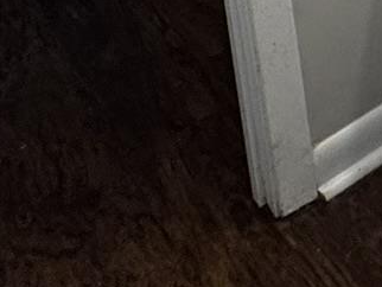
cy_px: -497
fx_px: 983
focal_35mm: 89
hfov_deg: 17.4
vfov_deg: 11.8
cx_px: 712
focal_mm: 2.22
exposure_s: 1/120
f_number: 2.2
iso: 160
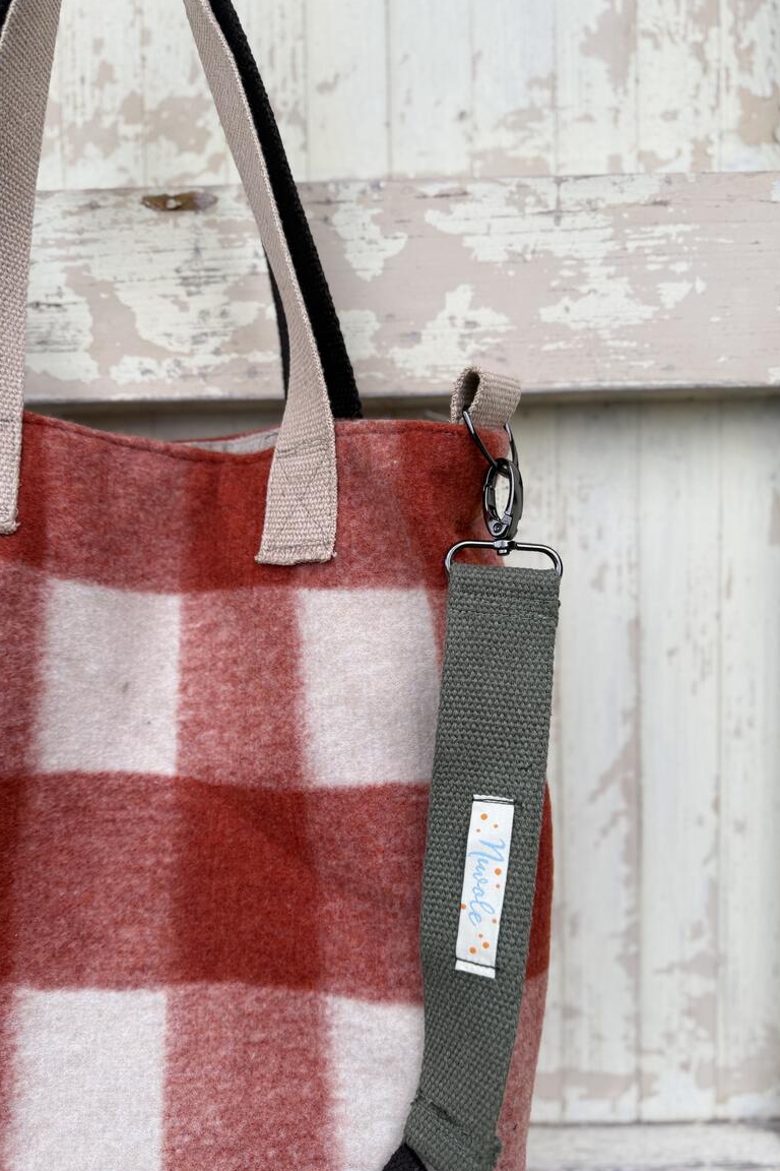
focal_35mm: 26
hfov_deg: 49.6
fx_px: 845
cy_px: 608
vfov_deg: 69.4
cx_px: 386
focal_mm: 6.76
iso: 100
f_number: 1.78
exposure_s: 1/121
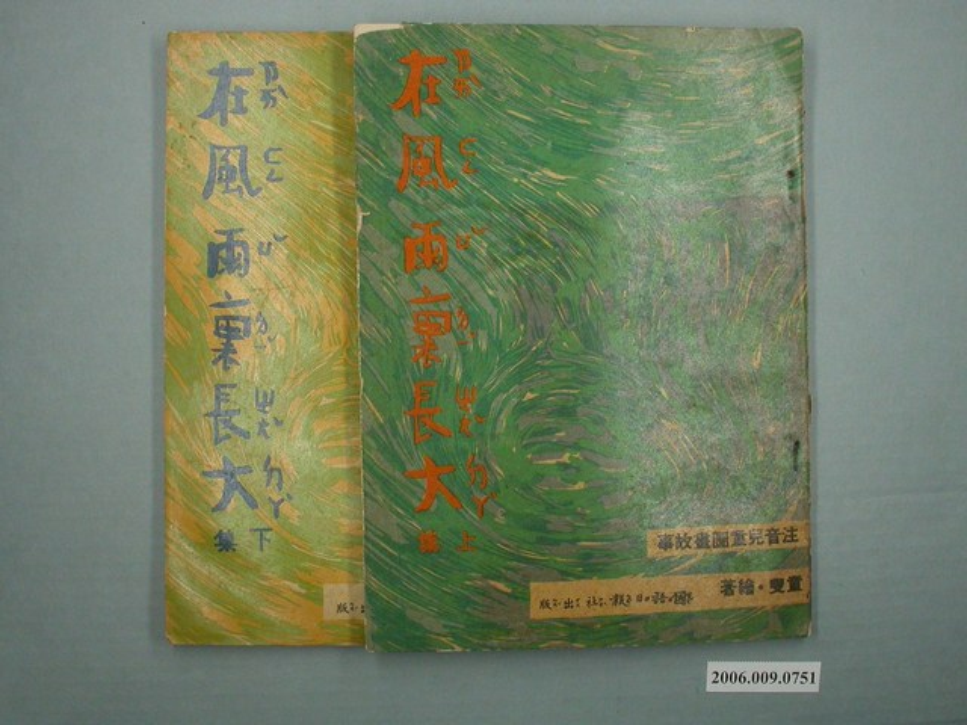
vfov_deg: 35.1
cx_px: 484
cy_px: 362
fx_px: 1145
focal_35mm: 41
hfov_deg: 45.8
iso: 200
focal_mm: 8.6
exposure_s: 1/30
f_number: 6.1
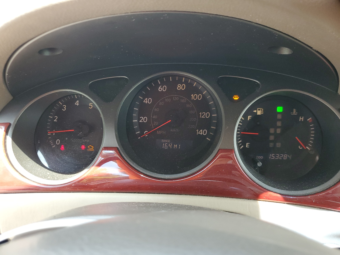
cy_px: 128
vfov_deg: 53.1
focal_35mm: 26
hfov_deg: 67.3
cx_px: 170
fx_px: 255
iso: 90
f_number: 1.5
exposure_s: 1/120
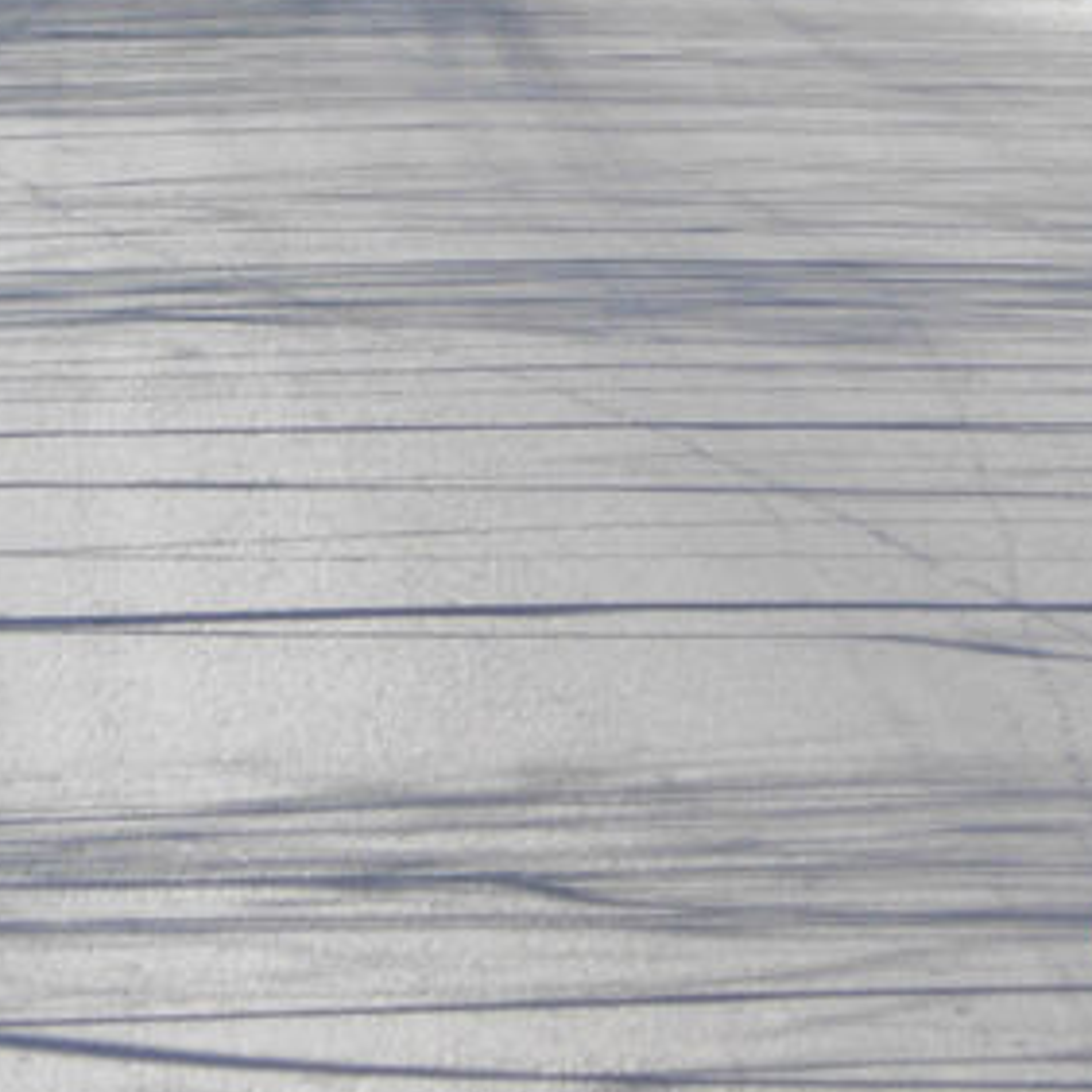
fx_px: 14098
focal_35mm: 395
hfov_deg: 4.4
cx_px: 511
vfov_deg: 4.4
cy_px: -186
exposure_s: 1/117
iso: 50
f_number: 5.3
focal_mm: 26.3
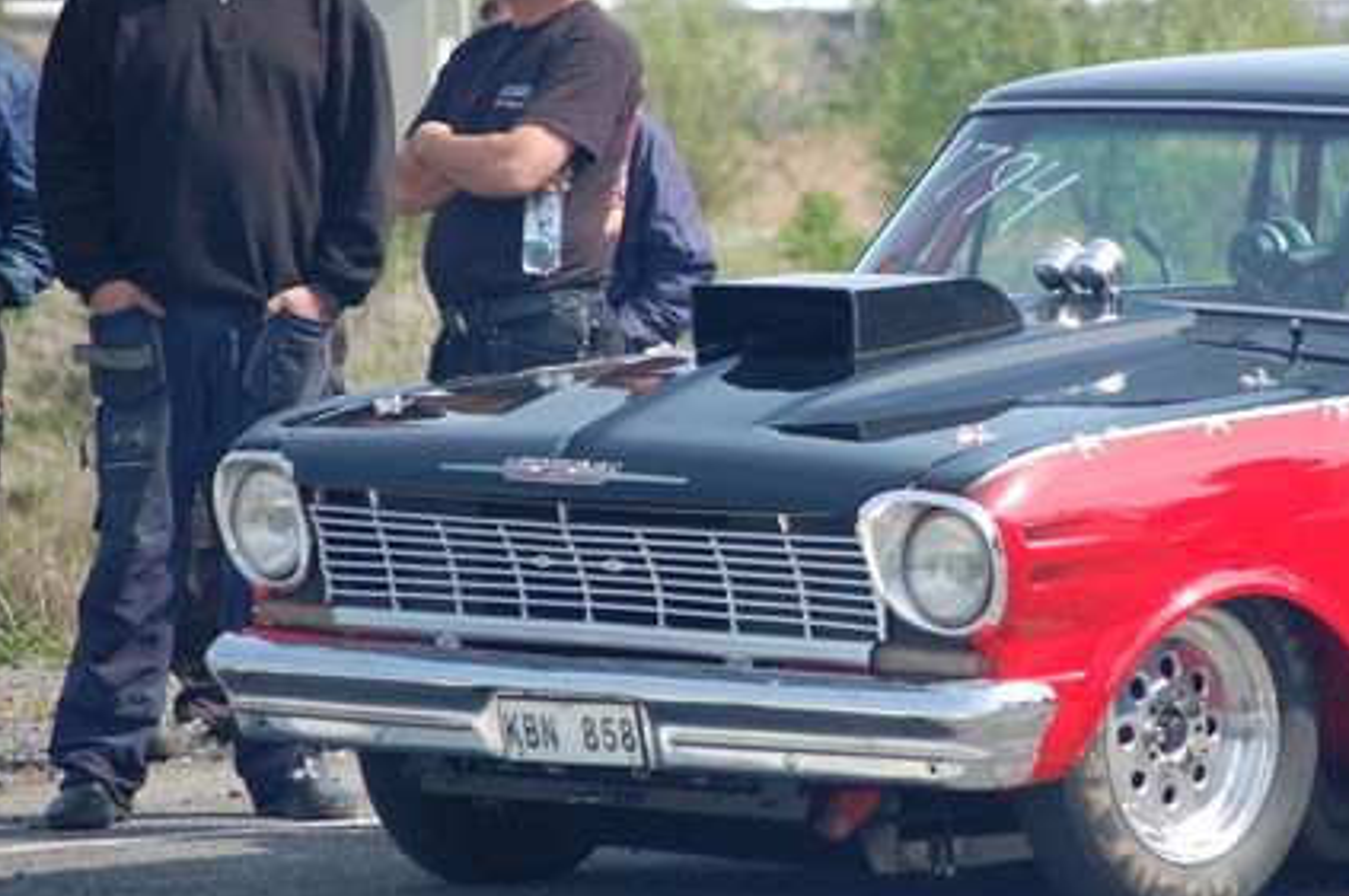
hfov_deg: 7.3
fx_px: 10621
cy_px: 411
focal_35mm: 284
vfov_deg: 4.8
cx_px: 982
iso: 200
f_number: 5.6
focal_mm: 125
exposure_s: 1/500
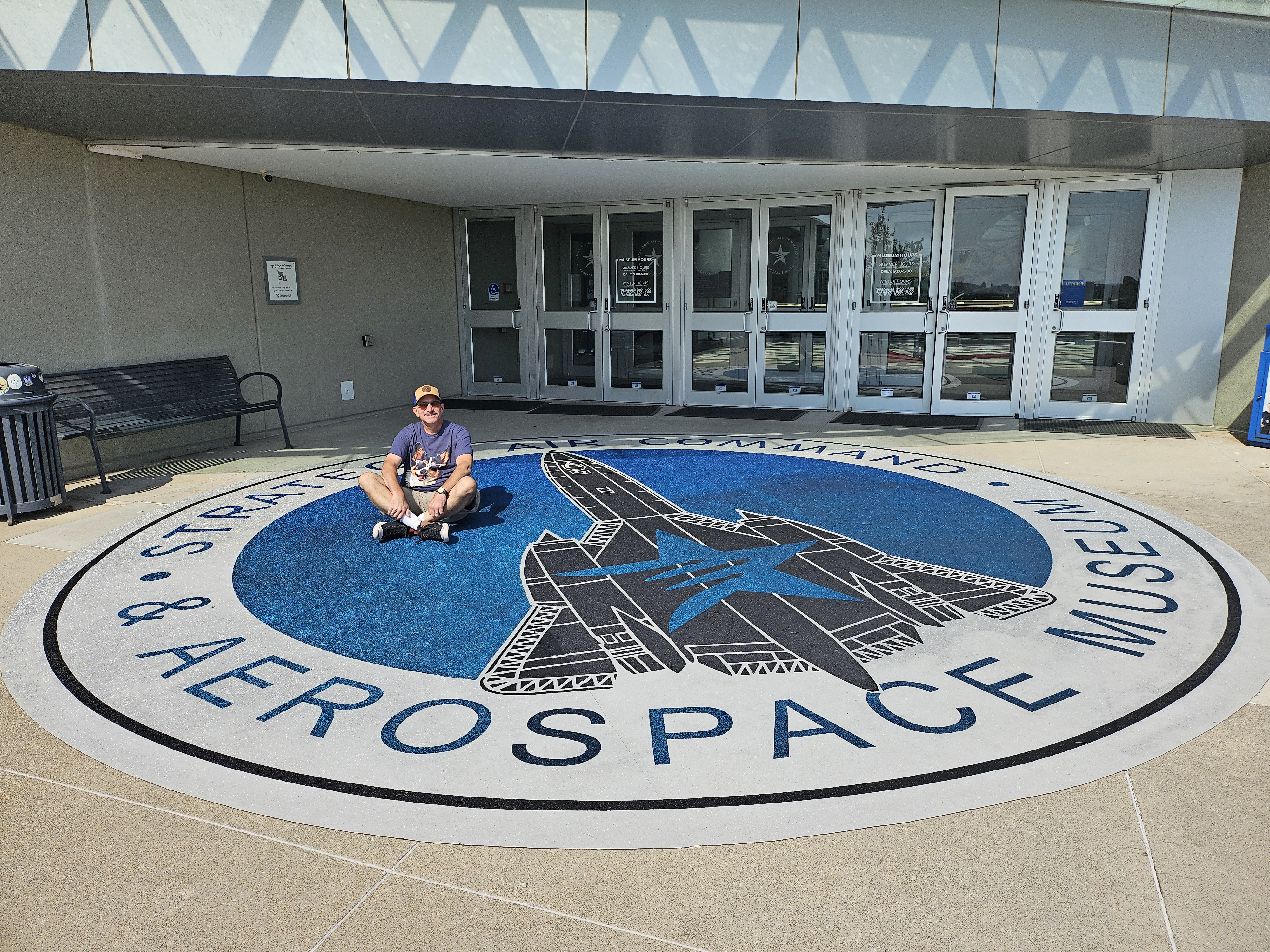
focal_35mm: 24
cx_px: 635
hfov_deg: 71.6
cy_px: 476
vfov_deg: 56.8
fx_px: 881
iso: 50
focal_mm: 5
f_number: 1.8
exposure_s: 1/4098
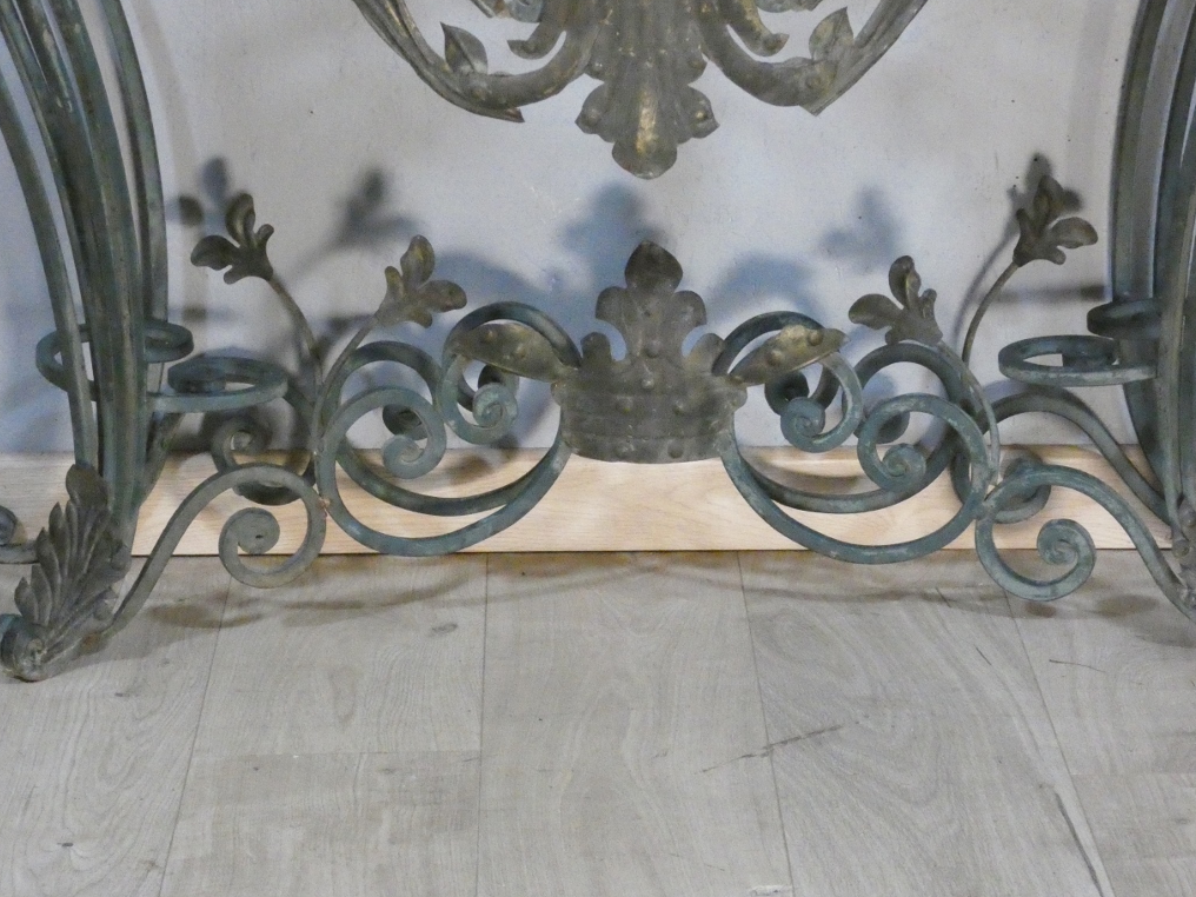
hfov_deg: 14.5
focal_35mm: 136
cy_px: 448
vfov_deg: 10.9
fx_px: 4699
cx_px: 599
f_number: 5.3
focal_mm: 24.2
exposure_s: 1/125
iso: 3200
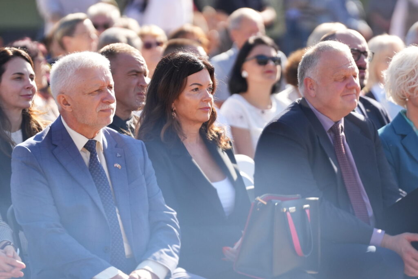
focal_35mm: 300
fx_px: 3484
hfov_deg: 6.9
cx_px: 209
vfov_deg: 4.6
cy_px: 140
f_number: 3.5
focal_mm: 200
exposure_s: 1/8000
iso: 1600
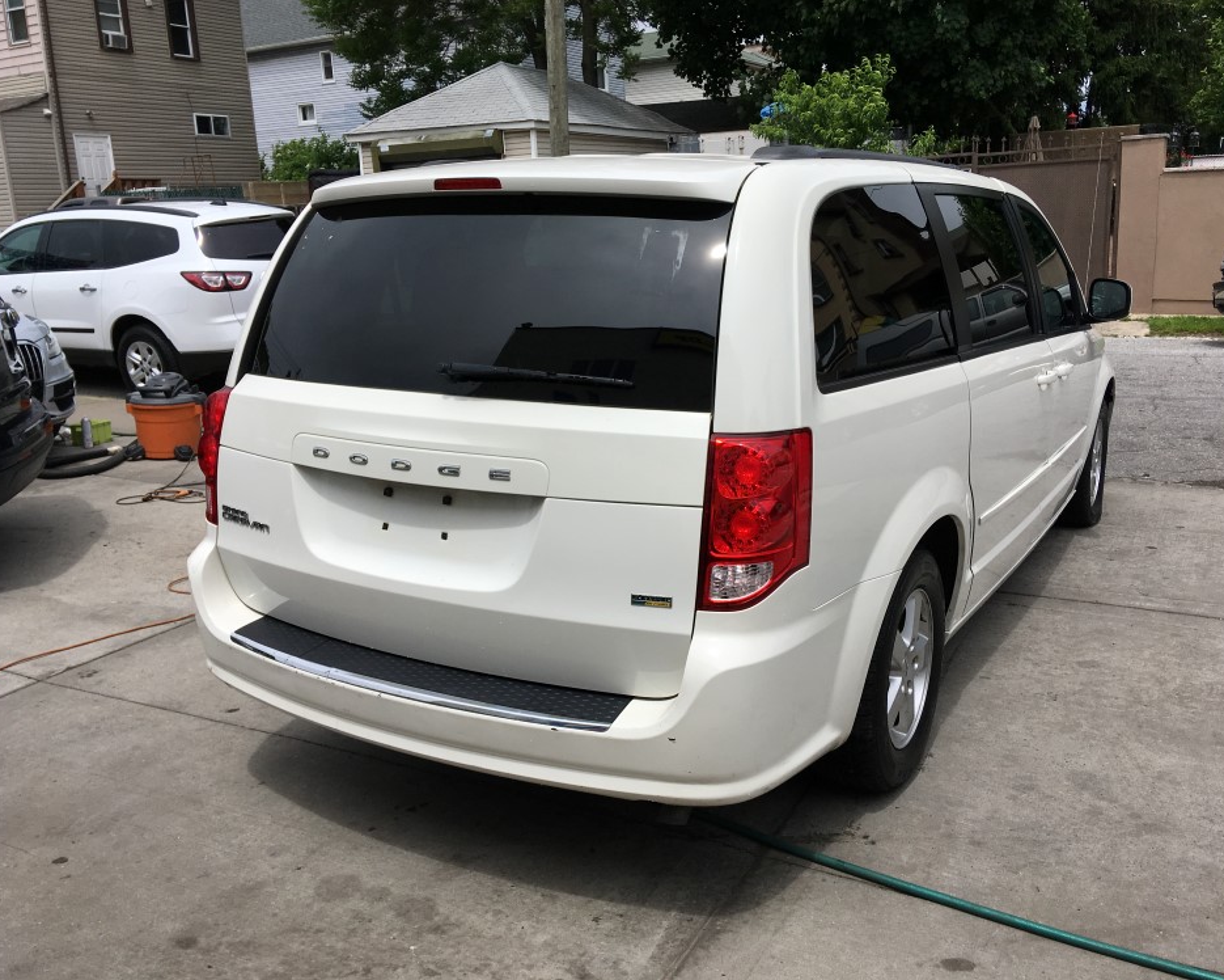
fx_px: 1123
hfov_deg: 57.2
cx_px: 635
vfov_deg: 47.1
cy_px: 480
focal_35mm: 31
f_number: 2.2
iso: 25
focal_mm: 4.15
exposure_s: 1/3205
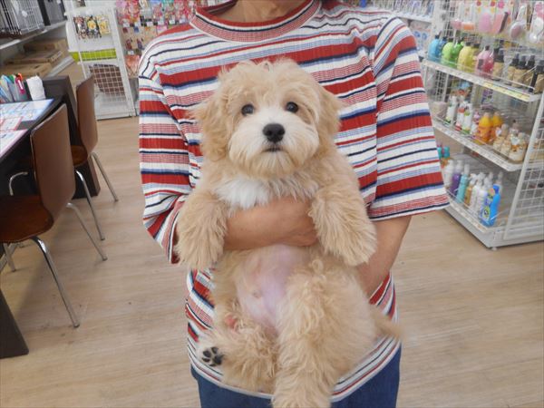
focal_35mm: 25
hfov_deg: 69.4
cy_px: 204
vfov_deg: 54.9
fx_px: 393
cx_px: 272
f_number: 3.7
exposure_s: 1/30
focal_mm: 4.5
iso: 200
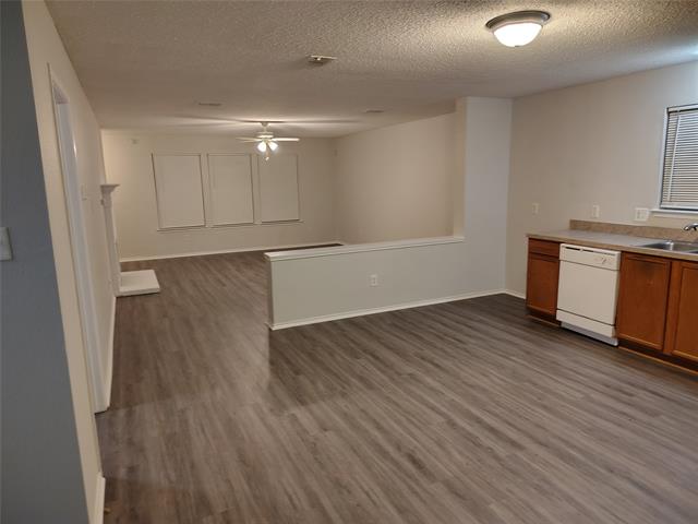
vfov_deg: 56.8
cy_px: 262
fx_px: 484
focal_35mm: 24
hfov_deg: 71.6
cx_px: 349
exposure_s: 1/12.5
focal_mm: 5.56
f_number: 1.8
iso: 264
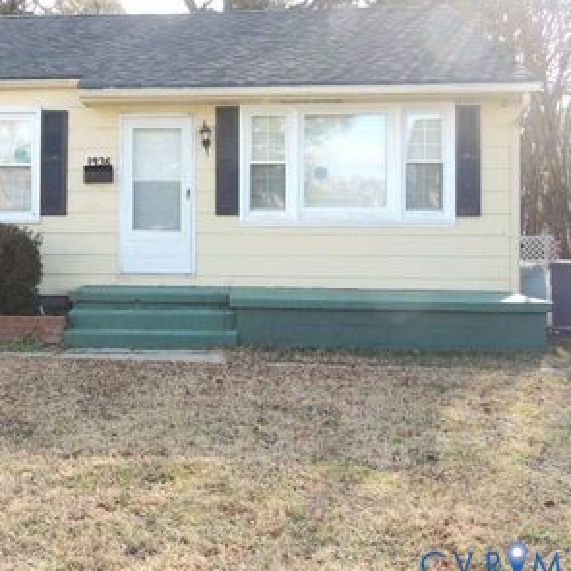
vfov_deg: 37.4
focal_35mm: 45
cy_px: 227
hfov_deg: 36.5
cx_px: 130
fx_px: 840
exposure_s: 1/250
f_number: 3.1
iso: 100
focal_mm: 5.3
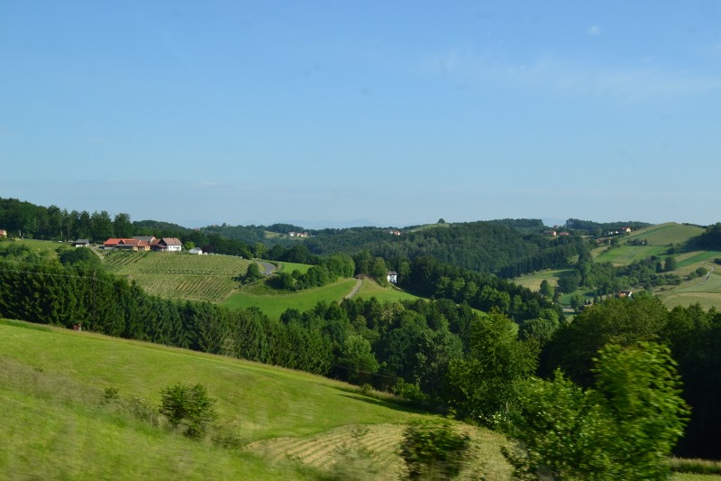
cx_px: 360
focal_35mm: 45
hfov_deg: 43.6
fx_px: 901
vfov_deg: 29.9
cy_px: 240
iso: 400
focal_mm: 30
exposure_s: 1/320
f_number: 10
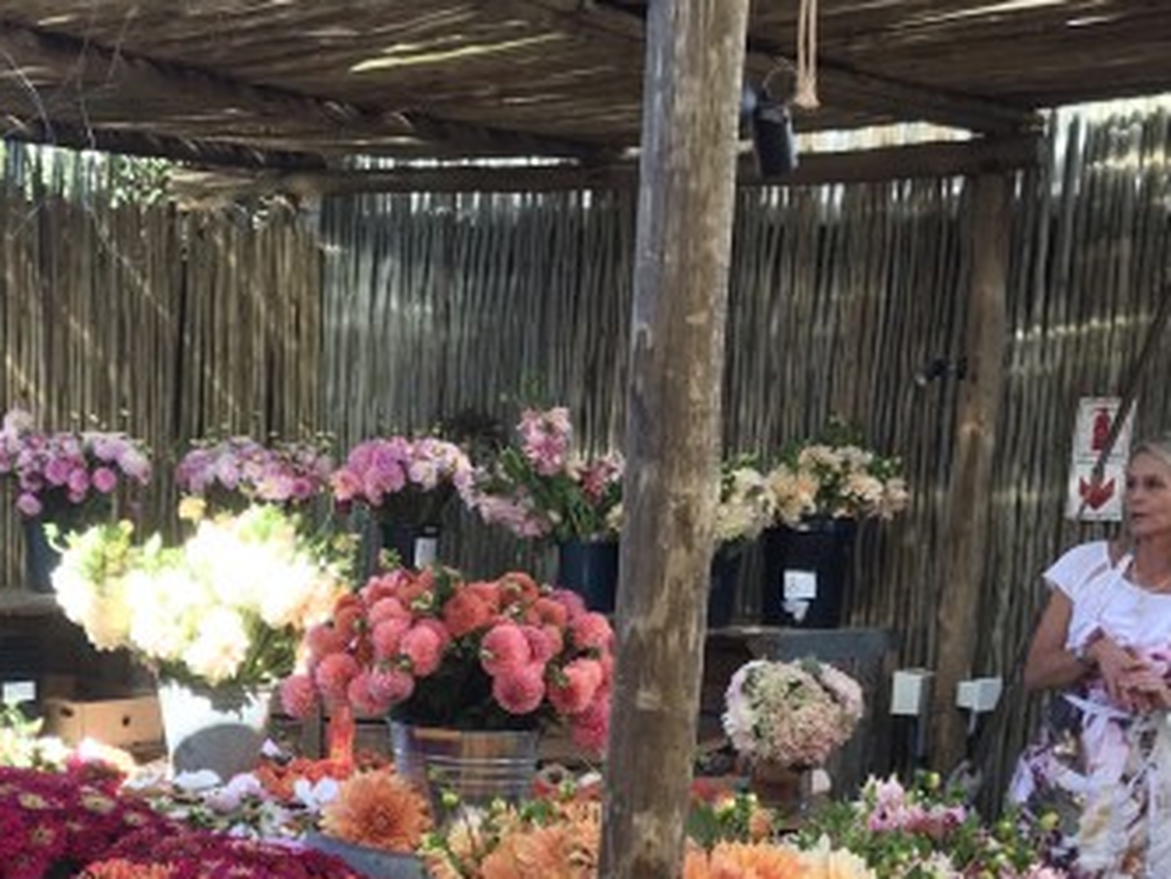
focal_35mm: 63
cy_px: 863
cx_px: 429
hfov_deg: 30.6
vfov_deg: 22.5
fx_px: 2132
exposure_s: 1/112
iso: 20
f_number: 1.8
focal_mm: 3.99
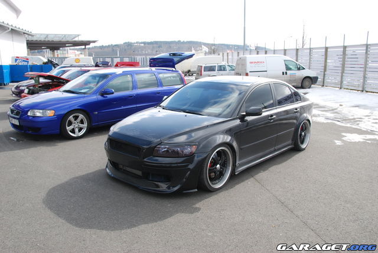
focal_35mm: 30
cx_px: 189
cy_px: 126
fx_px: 315
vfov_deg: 43.7
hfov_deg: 61.9
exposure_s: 1/160
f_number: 6.3
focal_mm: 20
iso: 100
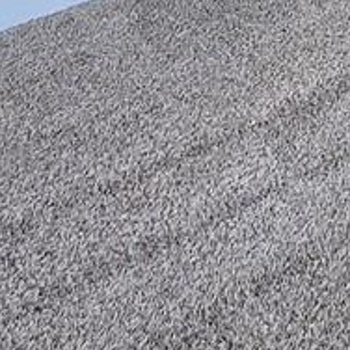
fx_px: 1121
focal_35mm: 98
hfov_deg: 17.3
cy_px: -553
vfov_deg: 12.6
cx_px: 356
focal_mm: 1.7
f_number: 2.2
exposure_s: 1/60
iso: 200
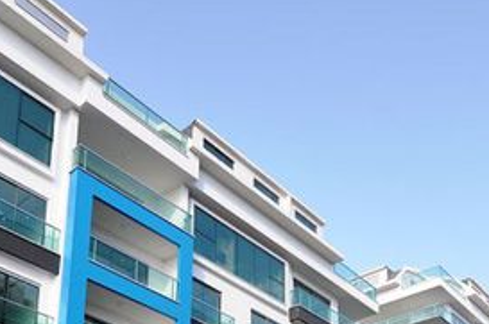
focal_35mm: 44
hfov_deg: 44.5
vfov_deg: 24.7
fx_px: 597
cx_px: 276
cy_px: 463
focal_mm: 10
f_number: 7.1
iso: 200
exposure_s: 1/200
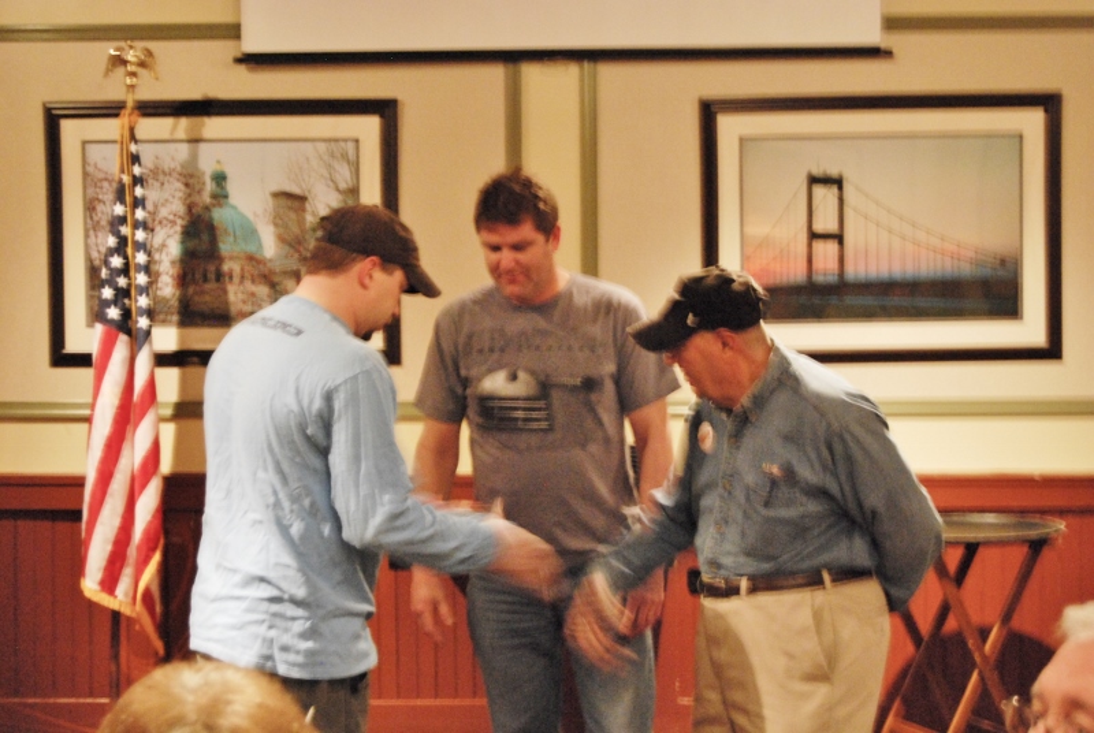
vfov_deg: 19.8
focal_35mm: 69
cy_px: 366
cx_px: 547
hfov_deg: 29.2
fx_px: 2100
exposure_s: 1/10
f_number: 5.3
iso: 1600
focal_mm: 46
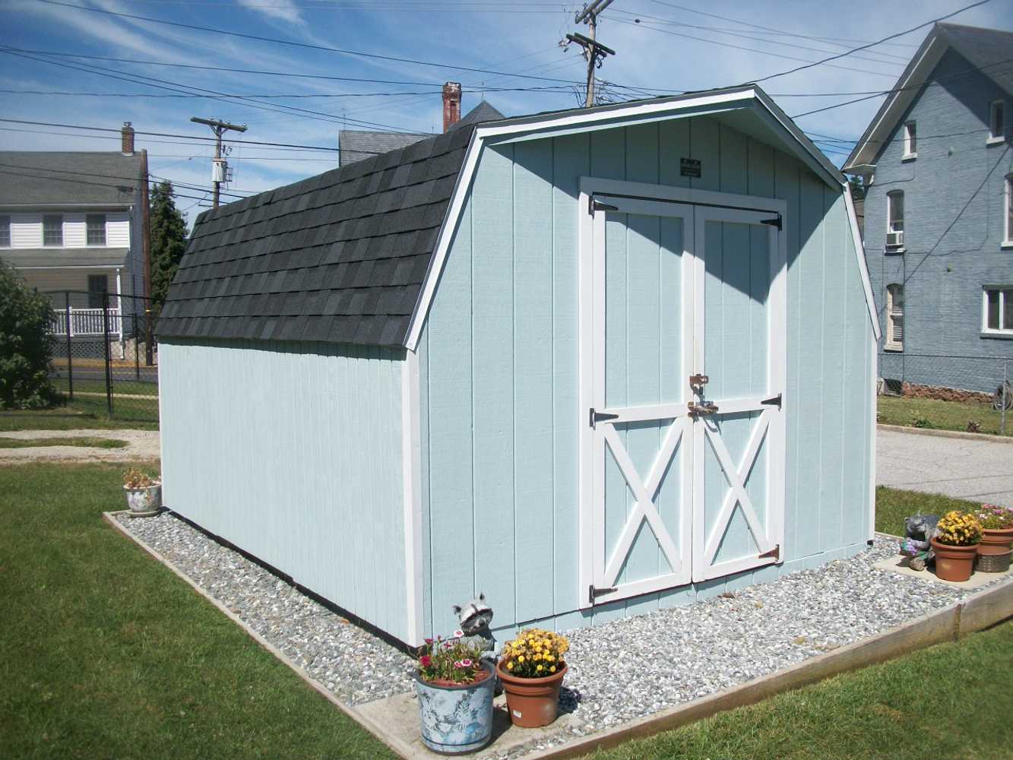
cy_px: 380
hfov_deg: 56.8
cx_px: 506
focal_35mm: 32
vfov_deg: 44.2
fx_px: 937
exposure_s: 1/250
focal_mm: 5.7
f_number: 8.8
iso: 80
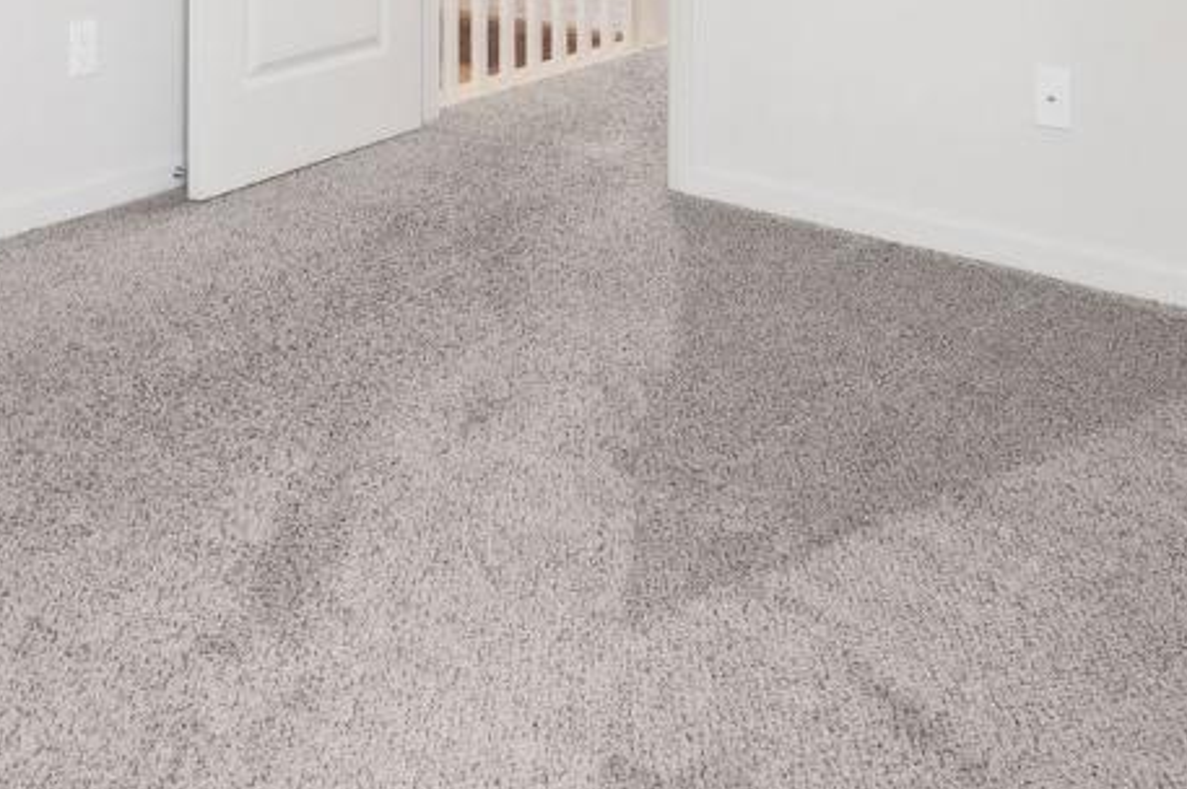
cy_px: -302
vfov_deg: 24.5
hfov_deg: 42.6
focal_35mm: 46
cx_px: 496
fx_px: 1516
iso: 400
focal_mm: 14
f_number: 8
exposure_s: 1/13
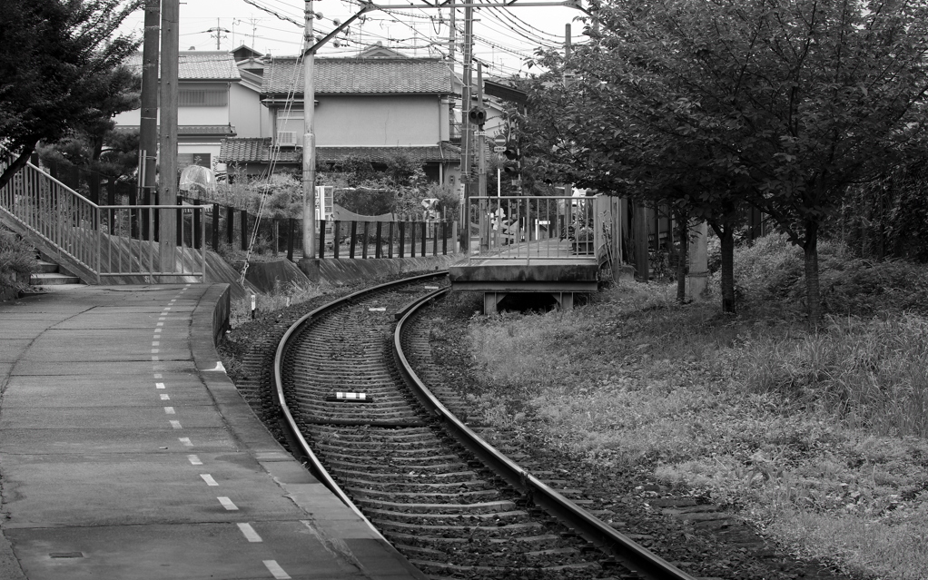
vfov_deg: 12.2
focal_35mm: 107
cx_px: 464
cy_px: 290
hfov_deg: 19.5
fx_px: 2706
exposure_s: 1/125
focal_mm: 70
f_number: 7.1
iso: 200
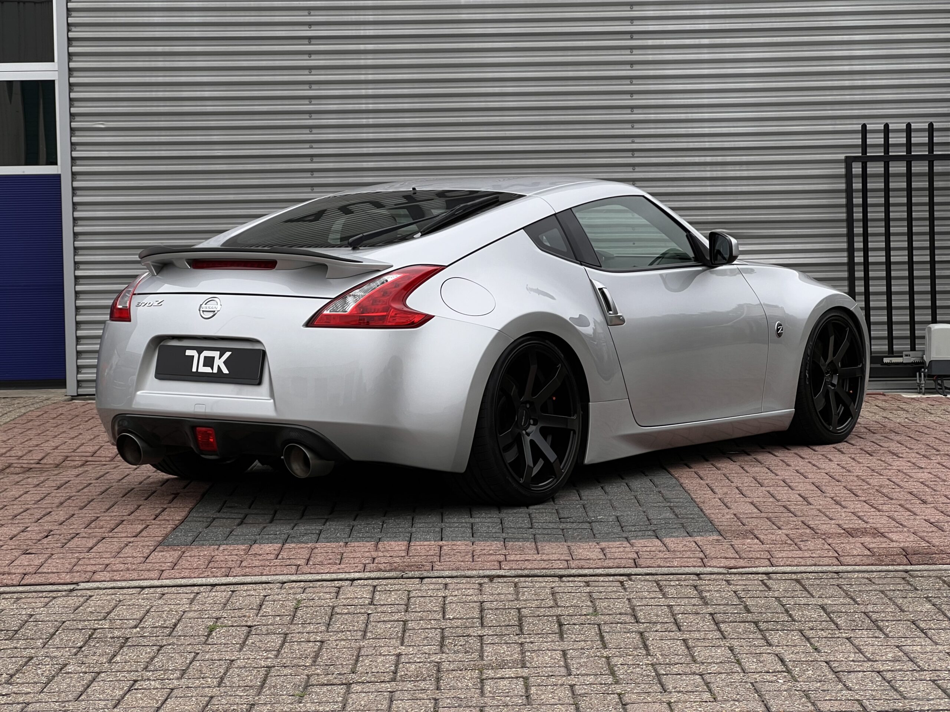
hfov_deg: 25.3
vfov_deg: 19.1
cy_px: 356
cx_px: 475
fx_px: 2113
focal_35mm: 77
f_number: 2.8
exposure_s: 1/140
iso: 32
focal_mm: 9
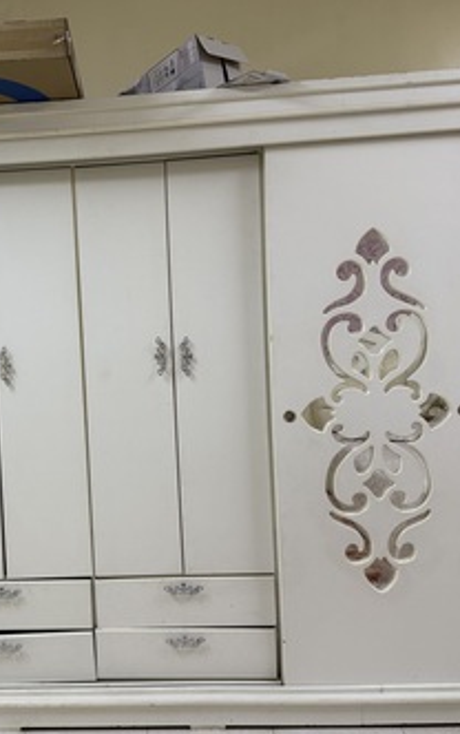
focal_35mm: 35
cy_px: 370
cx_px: 116
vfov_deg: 55.3
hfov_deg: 35.5
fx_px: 701
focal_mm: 6.76
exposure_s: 1/120
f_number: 1.78
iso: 160
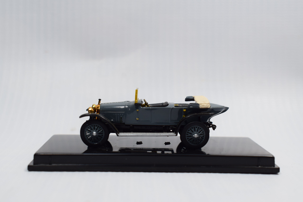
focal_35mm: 54
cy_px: 101
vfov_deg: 25.1
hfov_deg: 36.9
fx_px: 454
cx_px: 152
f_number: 9
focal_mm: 36
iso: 400
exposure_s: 1/100
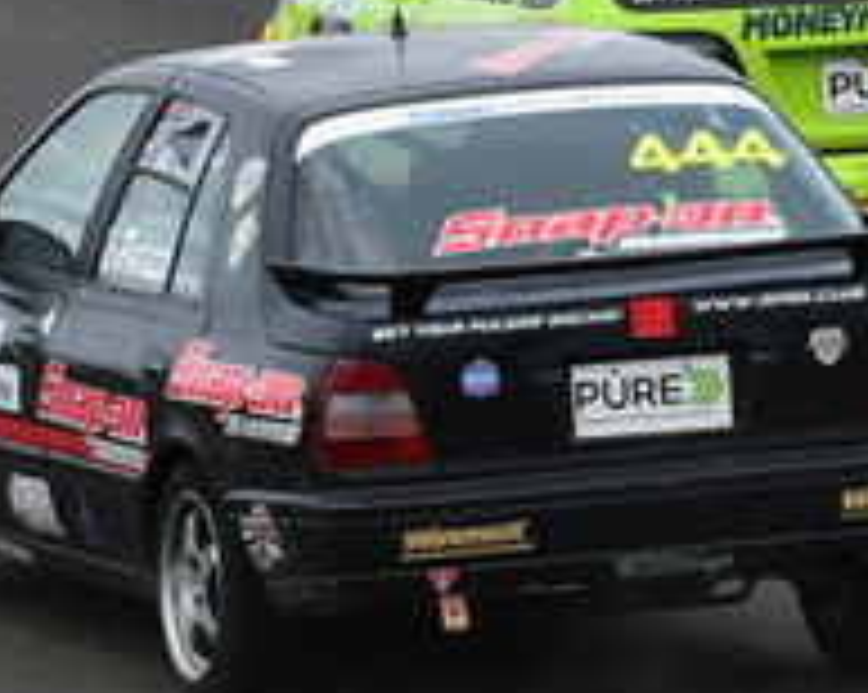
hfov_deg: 1.2
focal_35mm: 1637
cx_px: 877
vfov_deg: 0.9
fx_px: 42011
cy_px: 162
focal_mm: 280
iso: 500
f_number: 11
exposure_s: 1/640
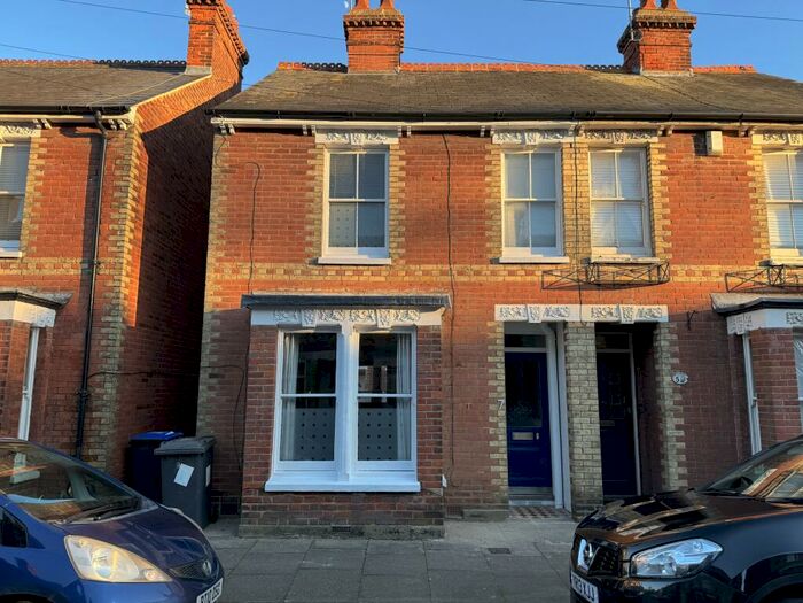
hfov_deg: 71.6
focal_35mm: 24
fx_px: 557
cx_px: 402
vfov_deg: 56.8
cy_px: 302
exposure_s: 1/488
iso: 80
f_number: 1.78
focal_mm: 6.86
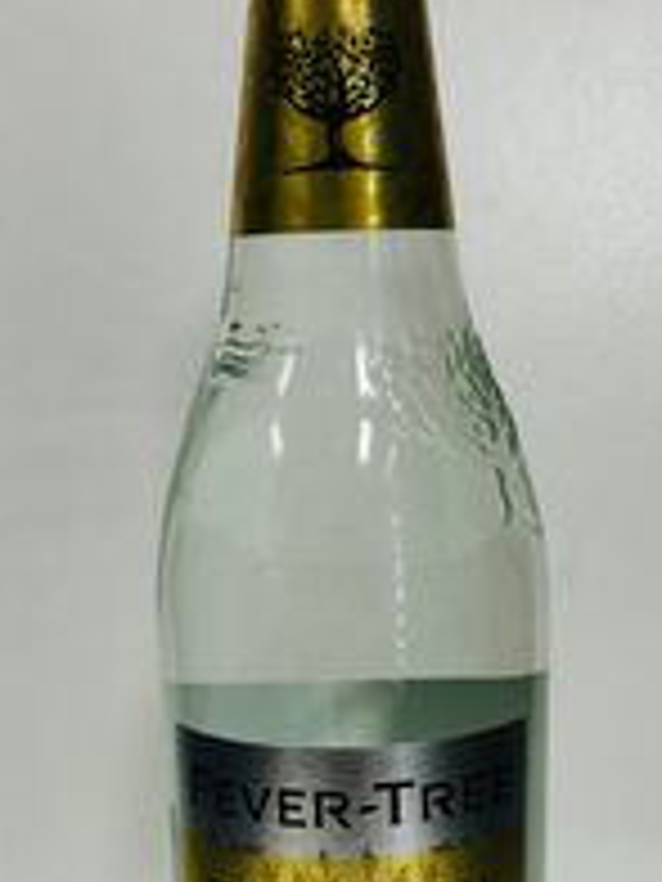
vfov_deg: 31.2
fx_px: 1555
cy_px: 637
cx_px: 356
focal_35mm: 61
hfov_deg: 24.0
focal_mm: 4
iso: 25
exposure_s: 1/33
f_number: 1.8
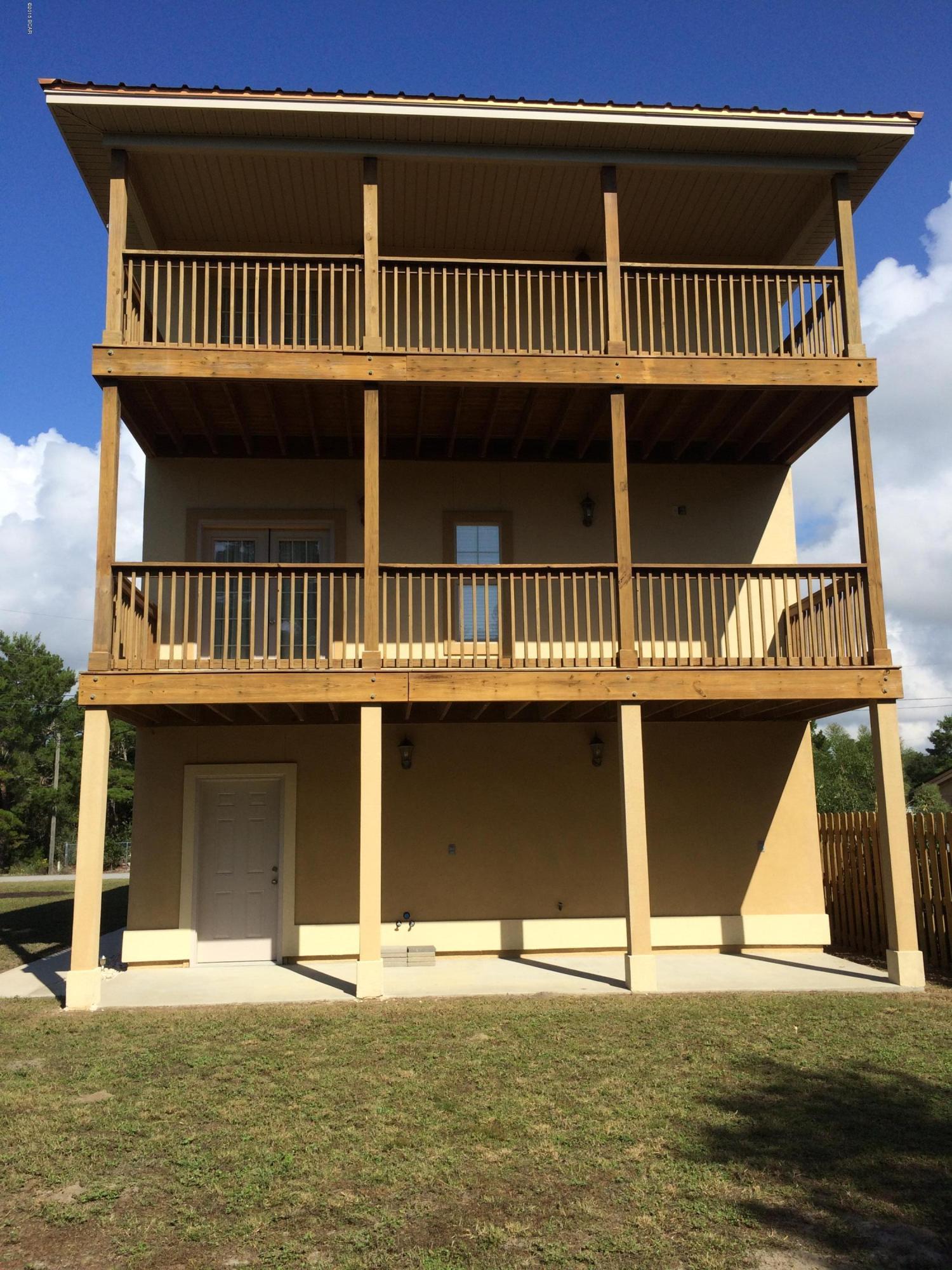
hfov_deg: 48.2
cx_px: 476
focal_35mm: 29
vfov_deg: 61.7
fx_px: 1063
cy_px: 635
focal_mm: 4.15
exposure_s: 1/2933
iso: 32
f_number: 2.2
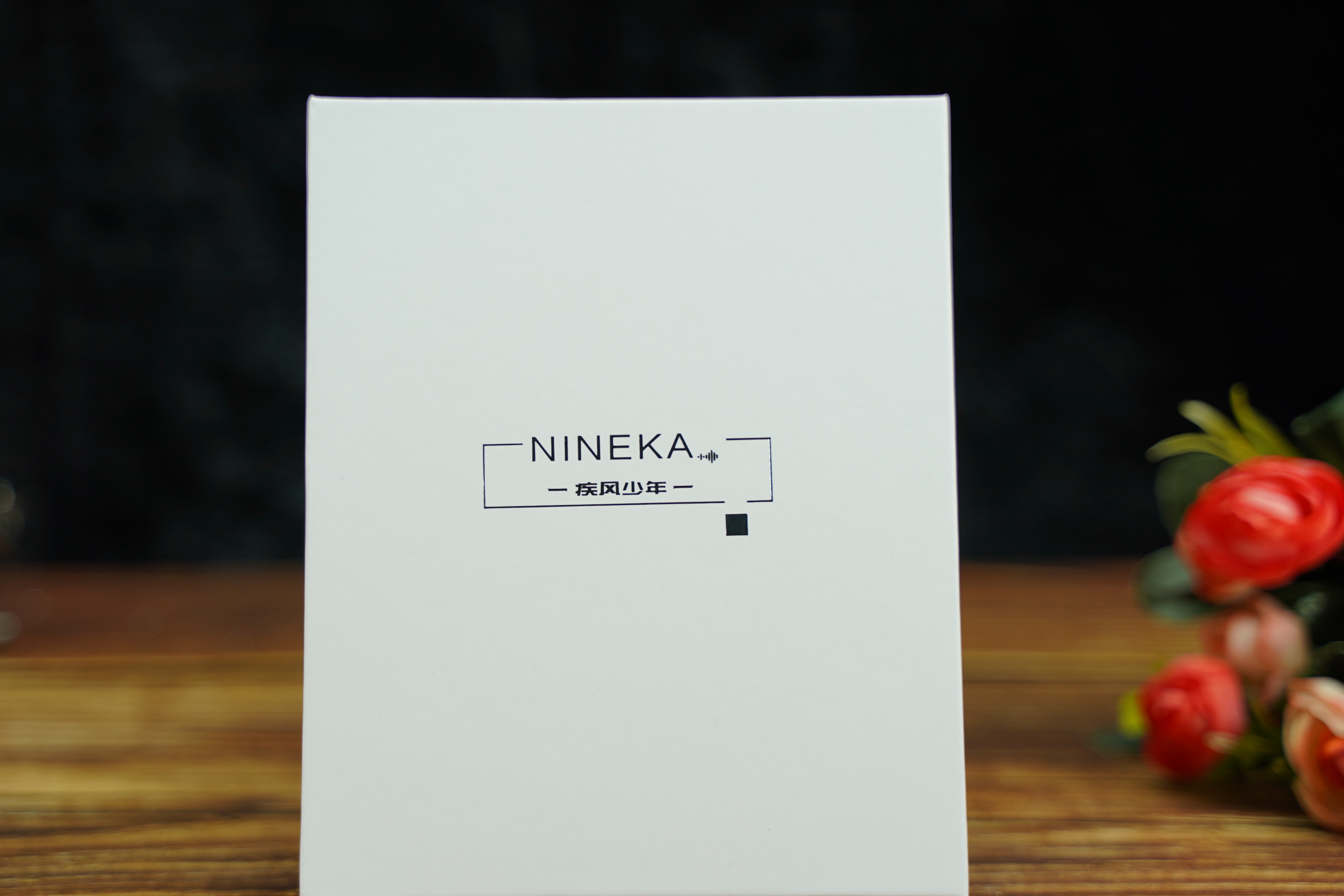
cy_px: 465
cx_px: 639
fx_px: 3098
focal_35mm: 83
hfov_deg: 24.5
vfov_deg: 16.5
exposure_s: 1/125
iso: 100
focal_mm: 75
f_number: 3.5
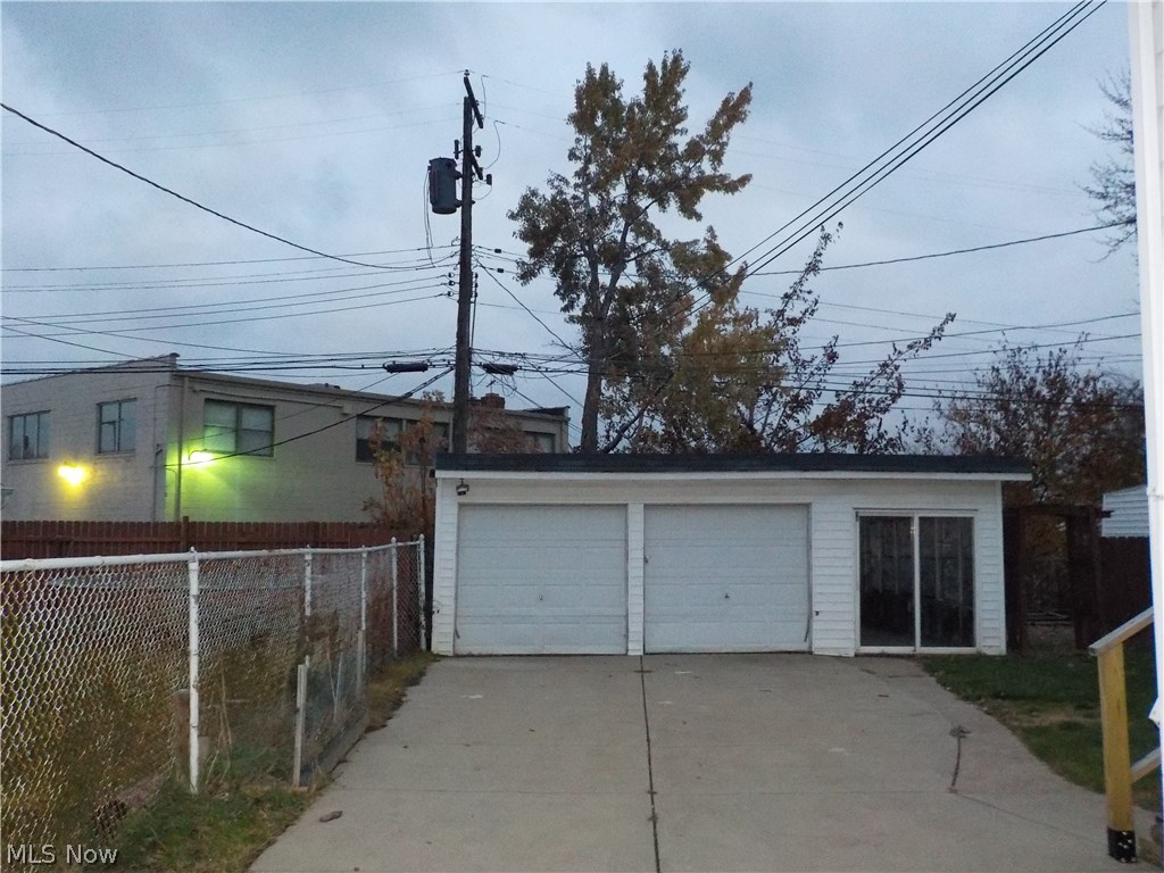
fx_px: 1009
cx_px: 582
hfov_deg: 60.0
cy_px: 436
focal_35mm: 30
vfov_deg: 46.8
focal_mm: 4.1
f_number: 3.3
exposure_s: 1/30
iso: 800
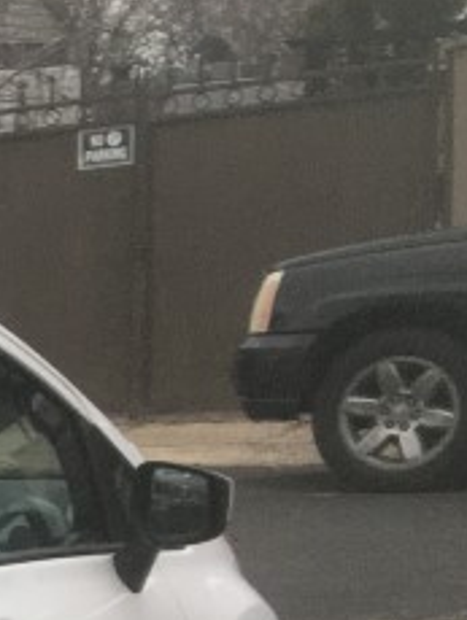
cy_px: 873
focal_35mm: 129
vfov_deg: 14.4
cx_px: -756
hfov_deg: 9.8
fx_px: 2316
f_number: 2.2
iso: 40
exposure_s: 1/120
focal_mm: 4.15
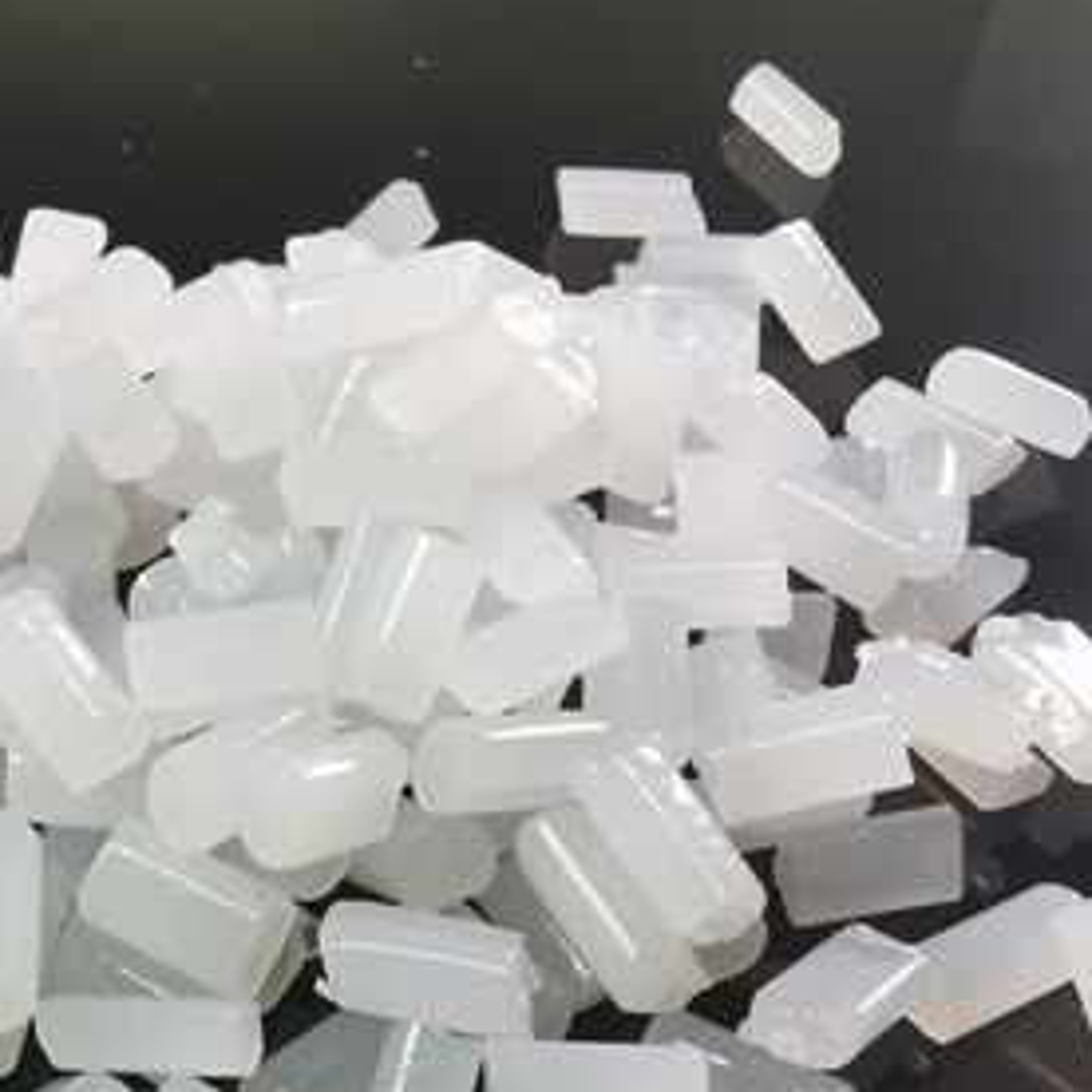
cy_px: 752
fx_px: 1785
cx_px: 265
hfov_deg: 33.3
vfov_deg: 33.6
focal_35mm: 50
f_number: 2.2
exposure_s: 1/33.3
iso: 320
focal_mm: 2.26
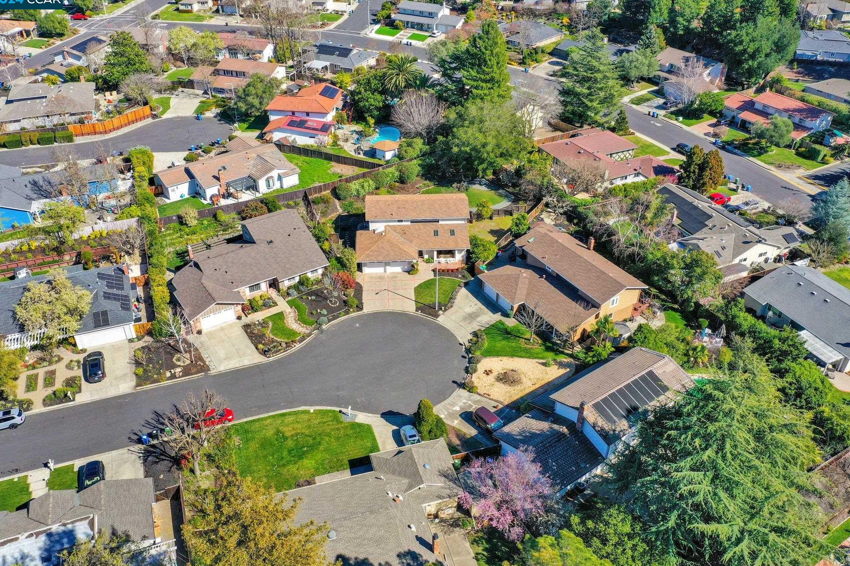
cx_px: 417
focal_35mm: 29
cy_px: 281
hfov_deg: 63.7
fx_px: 685
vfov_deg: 45.0
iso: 100
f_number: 5.6
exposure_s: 1/400
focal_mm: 10.26
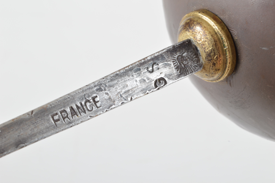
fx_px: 630
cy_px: 92
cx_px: 138
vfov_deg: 16.5
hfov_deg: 24.6
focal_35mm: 82
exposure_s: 1/125
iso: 200
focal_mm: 55
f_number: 18
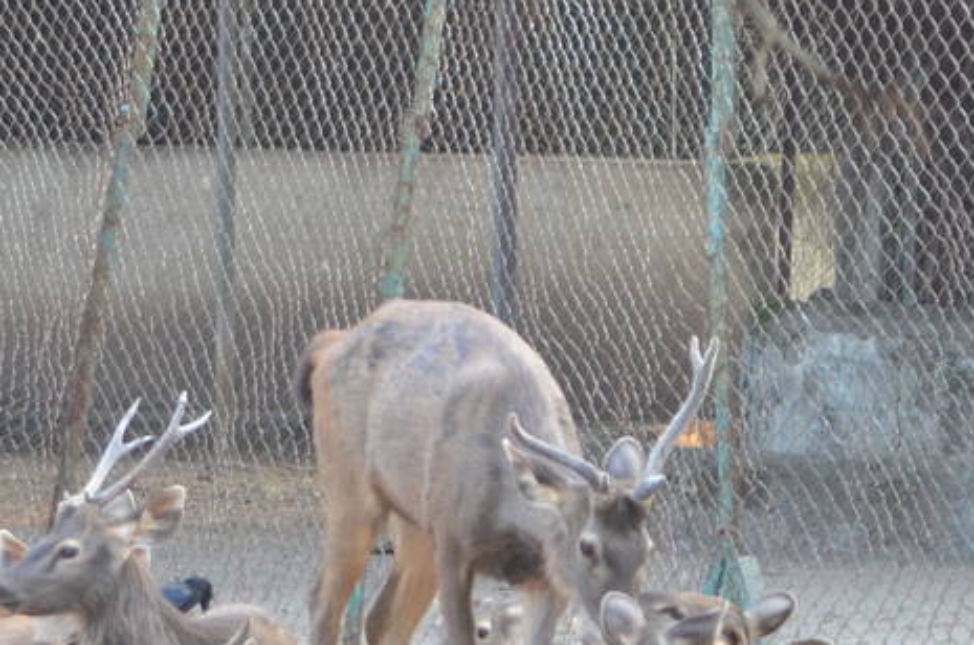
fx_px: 14626
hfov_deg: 3.8
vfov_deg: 2.5
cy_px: 505
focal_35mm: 542
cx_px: 465
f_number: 4.8
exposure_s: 1/125
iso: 640
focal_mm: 105
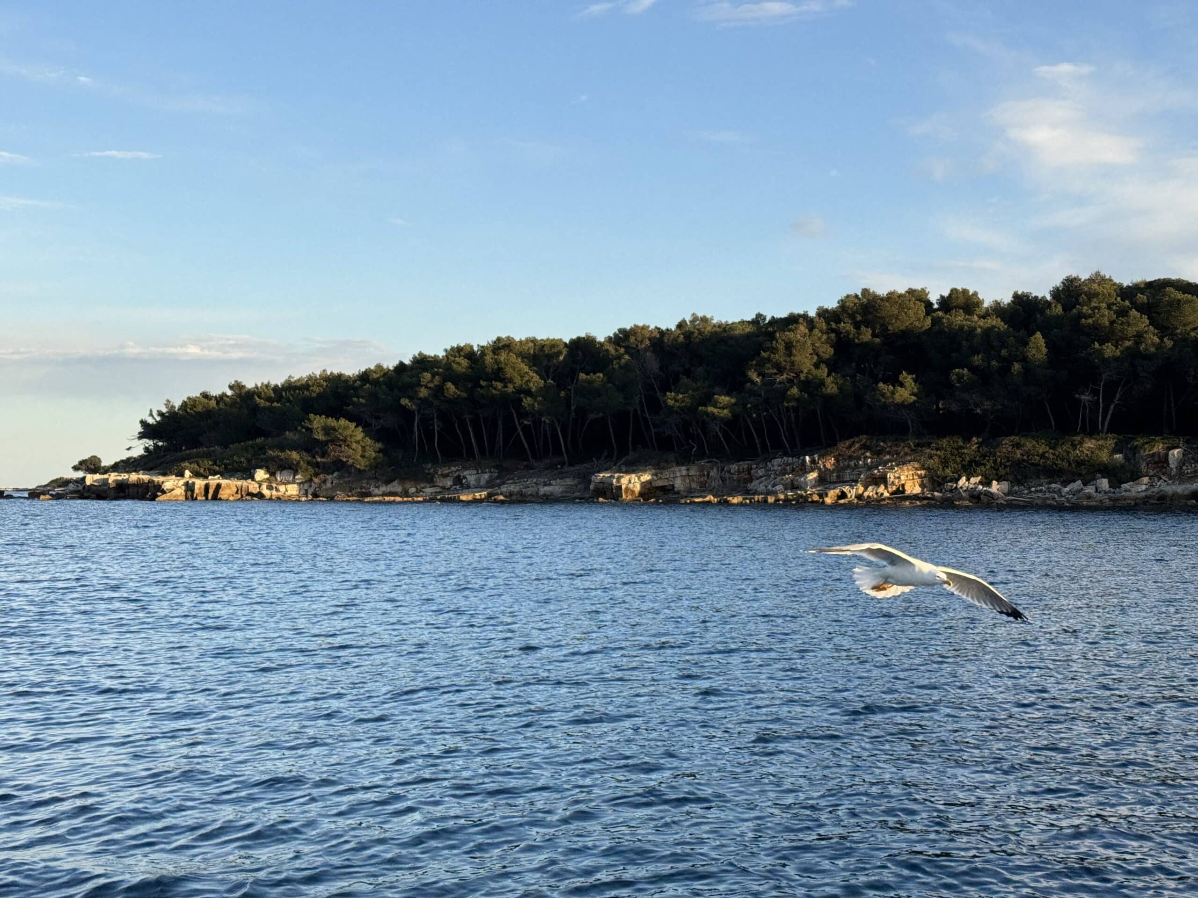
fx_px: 1661
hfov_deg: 39.7
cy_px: 449
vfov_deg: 30.3
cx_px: 599
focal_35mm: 48
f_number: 1.78
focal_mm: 6.76
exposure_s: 1/1984
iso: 64
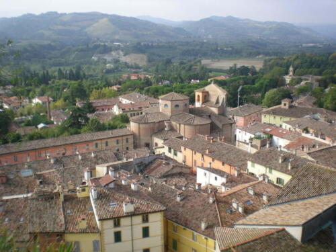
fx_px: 369
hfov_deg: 49.0
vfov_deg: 37.7
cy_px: 126
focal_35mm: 38
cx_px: 168
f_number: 4.6
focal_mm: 6.3
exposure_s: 1/144
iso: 50
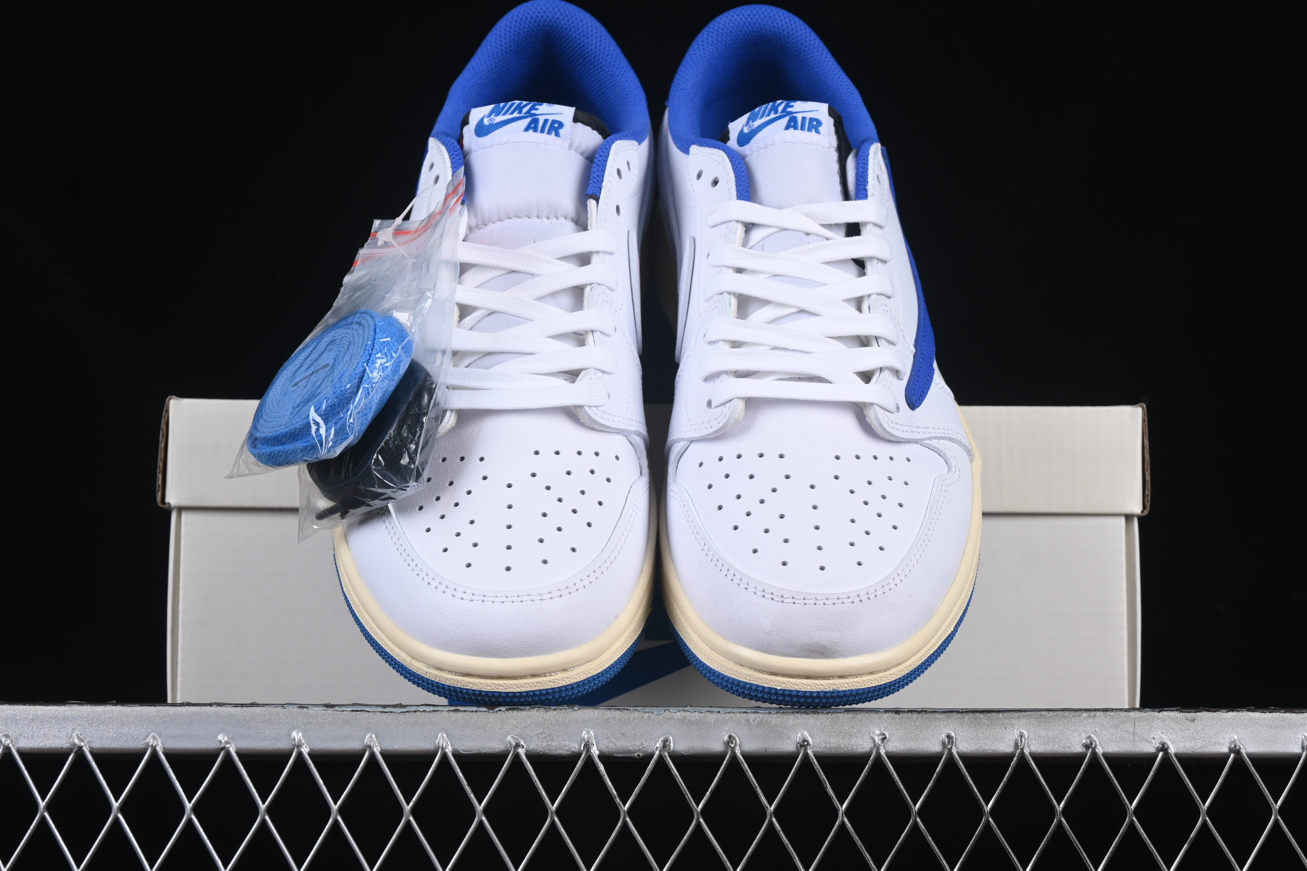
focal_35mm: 75
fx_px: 2723
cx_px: 654
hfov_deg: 27.0
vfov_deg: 18.2
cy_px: 436
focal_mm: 50
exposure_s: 1/100
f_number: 8
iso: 160
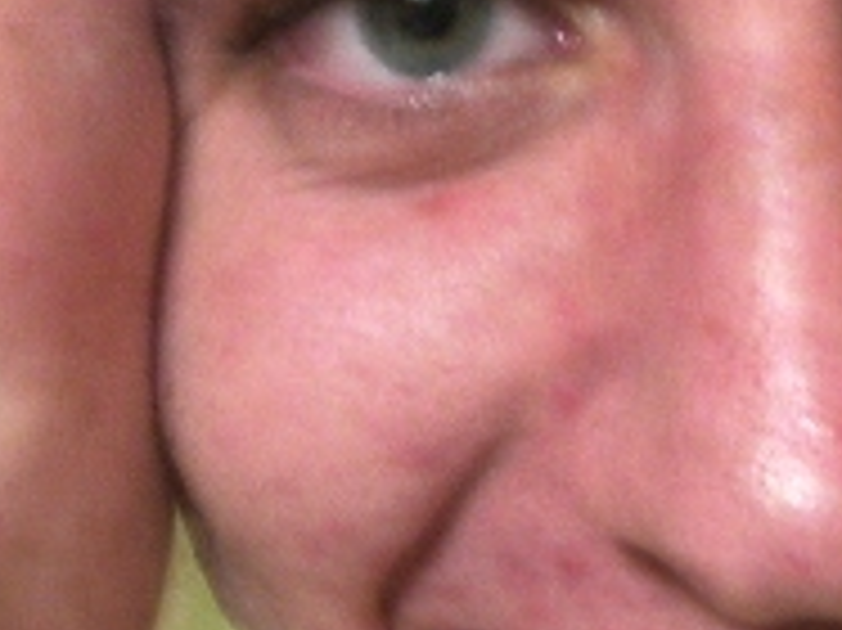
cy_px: 252
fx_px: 4935
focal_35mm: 203
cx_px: 180
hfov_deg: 9.7
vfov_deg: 7.3
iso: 200
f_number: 2.8
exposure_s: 1/2.5
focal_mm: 7.8
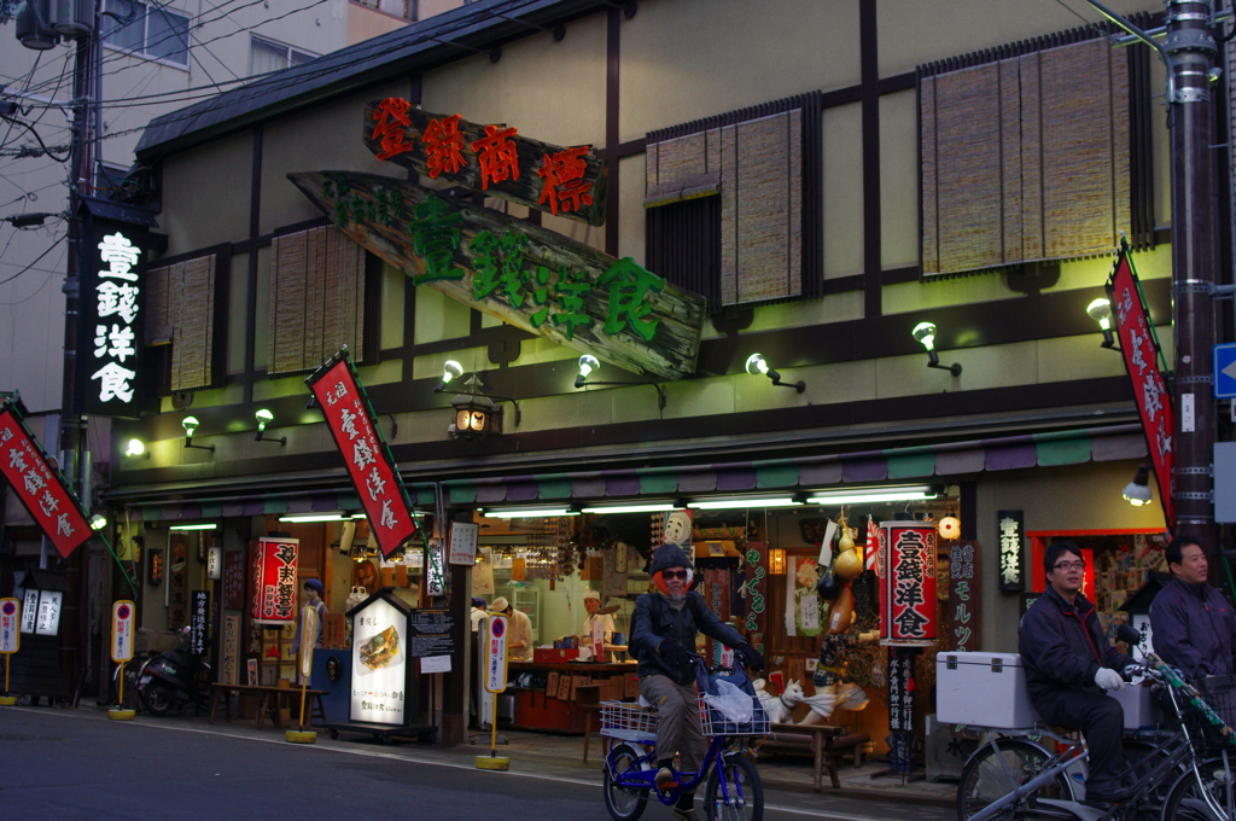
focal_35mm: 46
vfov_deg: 29.2
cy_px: 410
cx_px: 618
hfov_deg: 42.8
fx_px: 1577
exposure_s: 1/160
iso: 400
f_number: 4
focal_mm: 31
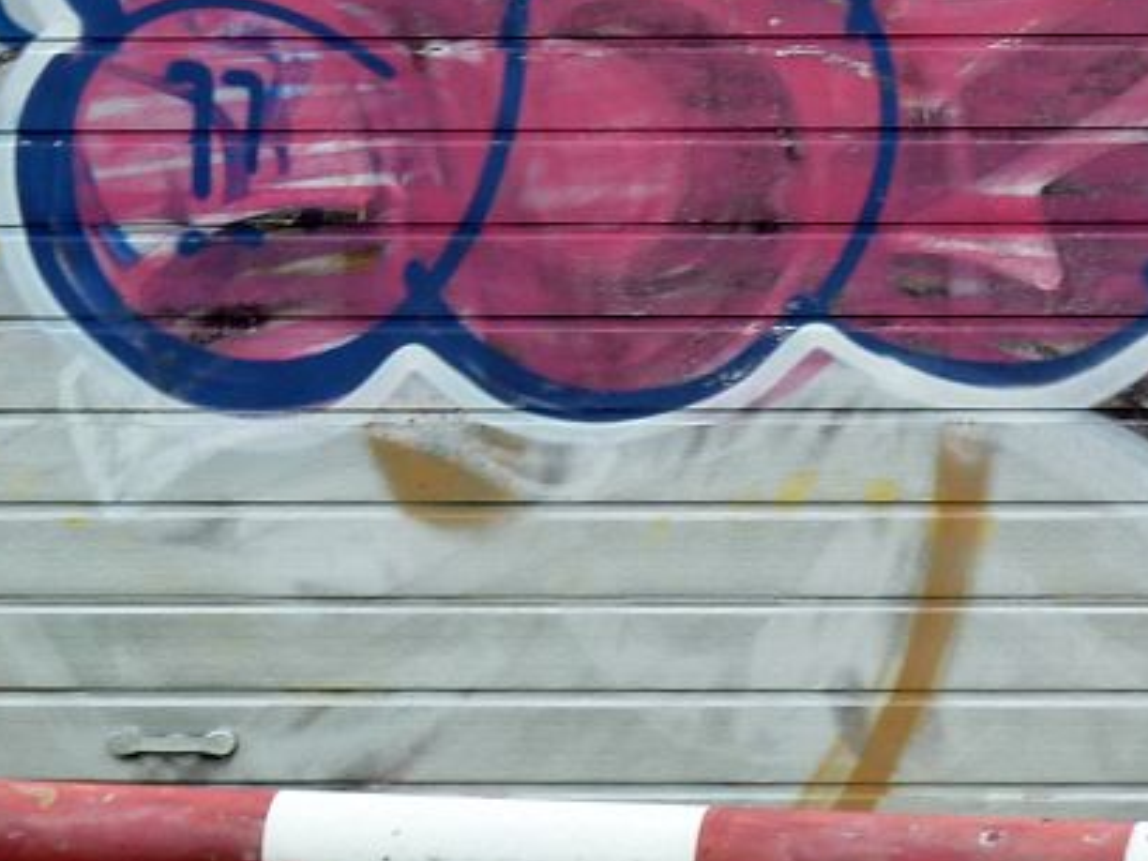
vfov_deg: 3.7
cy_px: 51
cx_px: 1134
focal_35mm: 397
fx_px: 13166
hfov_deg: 5.0
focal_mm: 25.9
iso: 100
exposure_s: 1/60
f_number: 4.5
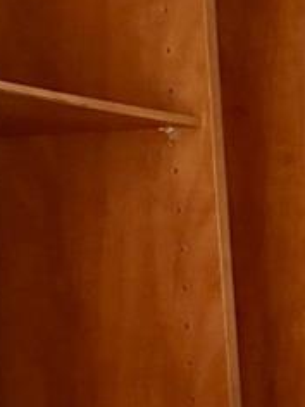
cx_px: 612
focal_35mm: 122
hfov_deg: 11.0
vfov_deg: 15.2
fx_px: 1433
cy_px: 574
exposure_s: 1/60
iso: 800
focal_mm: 6.76
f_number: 1.78
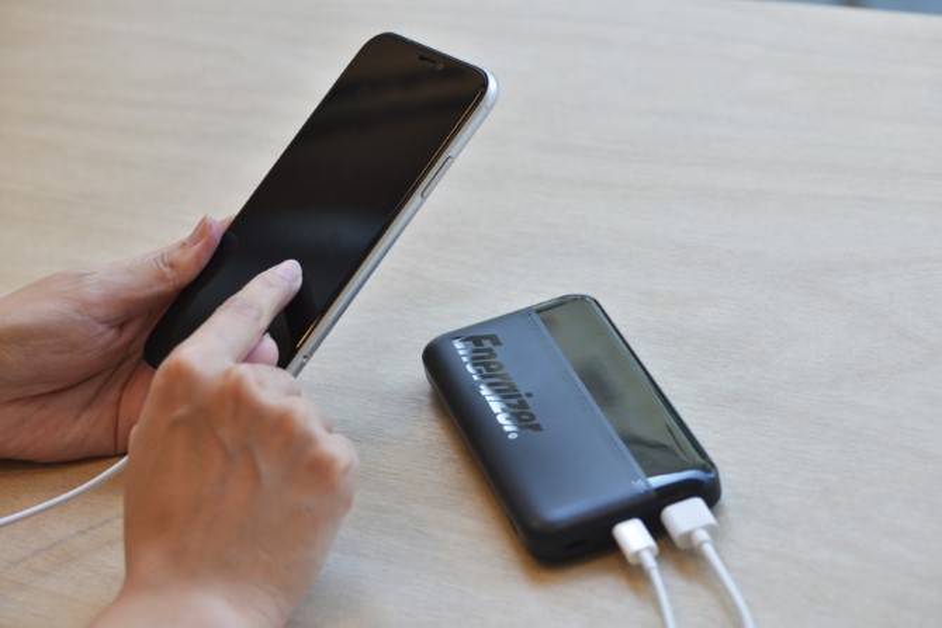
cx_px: 471
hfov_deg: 19.5
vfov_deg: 13.0
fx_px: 2748
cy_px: 314
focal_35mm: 105
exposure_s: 1/60
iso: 400
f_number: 8
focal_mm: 105
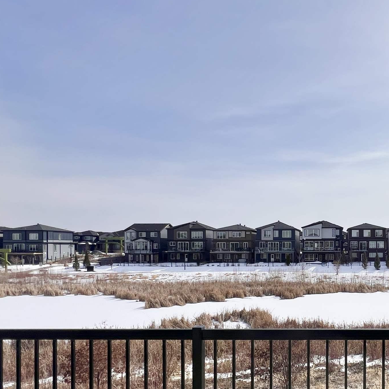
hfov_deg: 54.0
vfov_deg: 59.8
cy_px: 252
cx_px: 343
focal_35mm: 26
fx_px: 331
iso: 32
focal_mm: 1.57
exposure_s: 1/5814
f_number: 1.8
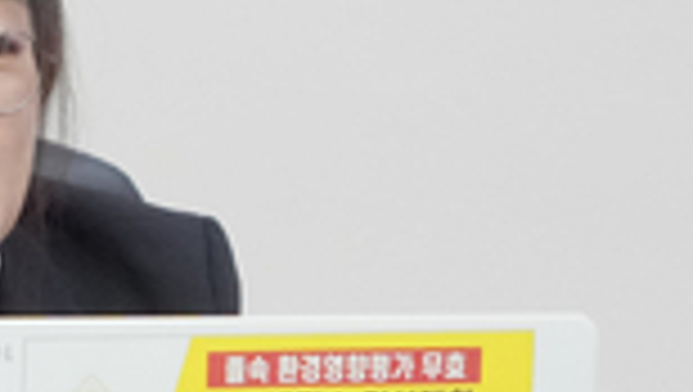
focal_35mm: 1111
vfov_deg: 1.1
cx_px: -36
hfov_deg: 1.9
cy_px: 237
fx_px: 20437
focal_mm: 240
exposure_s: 1/250
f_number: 6.3
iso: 3200
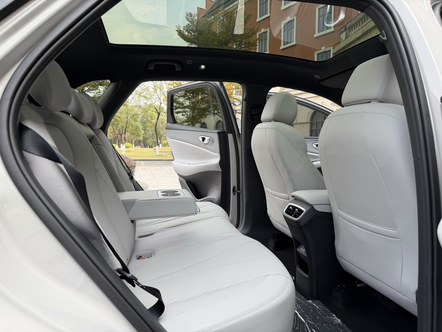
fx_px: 306
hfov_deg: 71.6
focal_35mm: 24
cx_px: 221
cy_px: 166
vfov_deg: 56.8
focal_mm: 6.76
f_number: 1.78
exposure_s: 1/535
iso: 80
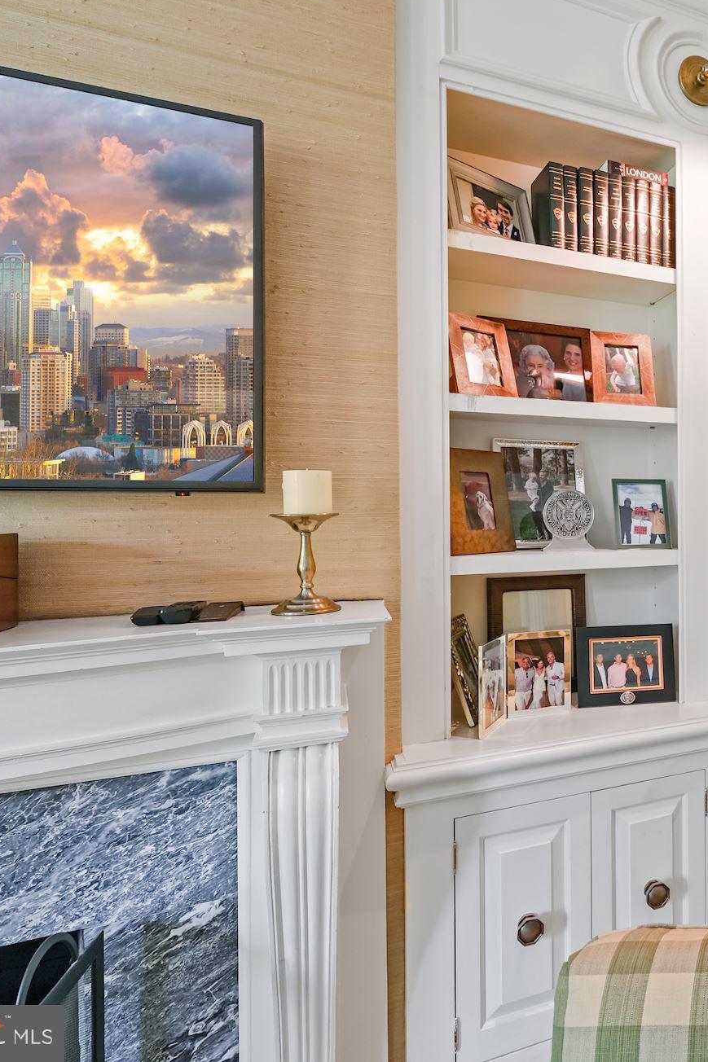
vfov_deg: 76.1
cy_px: 520
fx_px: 679
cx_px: 703
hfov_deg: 46.4
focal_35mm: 23
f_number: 8
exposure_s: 1/1.67
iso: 200
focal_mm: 10
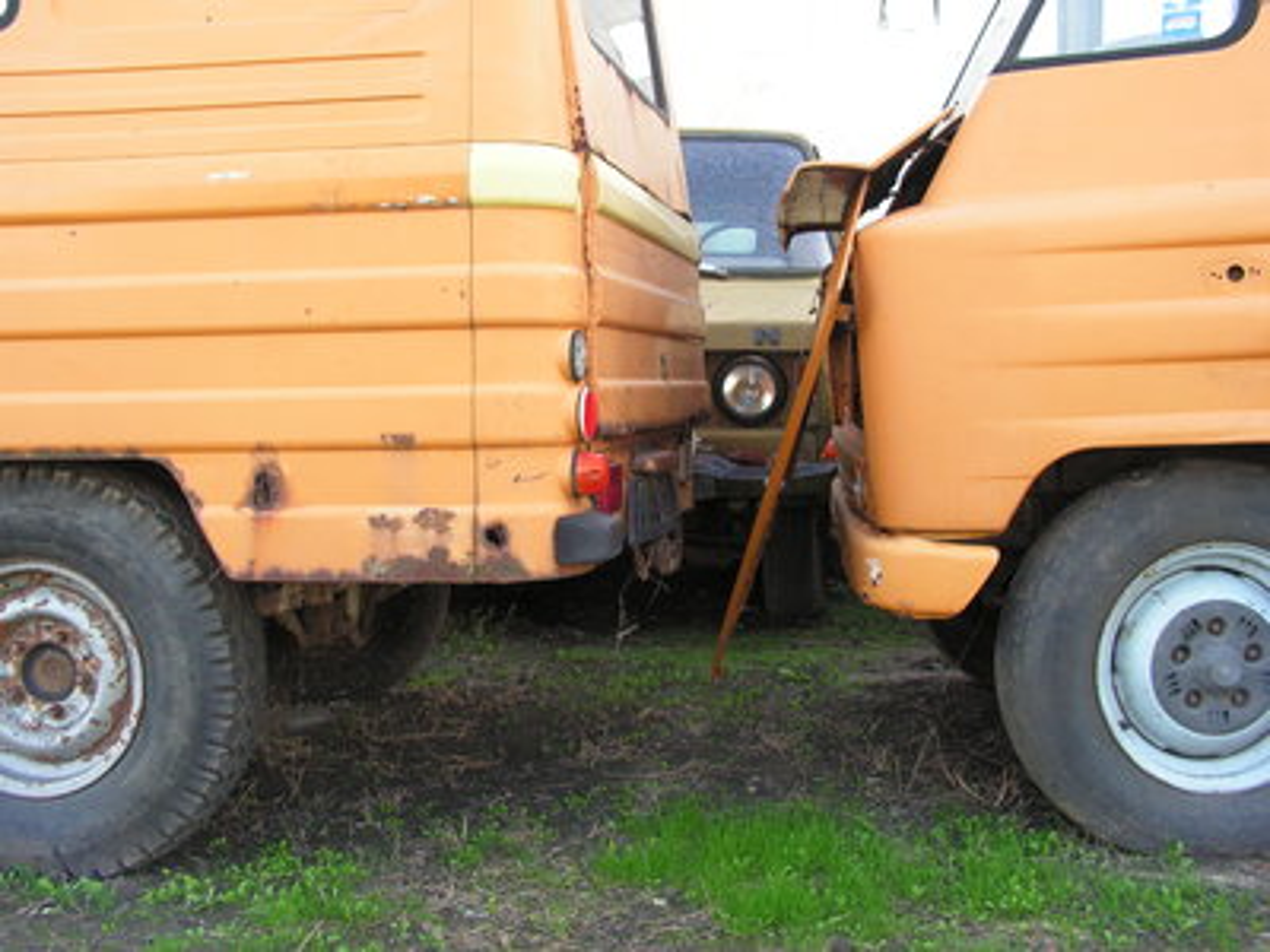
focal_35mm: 44
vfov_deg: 32.9
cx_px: 635
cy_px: 476
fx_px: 1614
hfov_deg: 42.9
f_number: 3.2
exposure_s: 1/40
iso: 125
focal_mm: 7.4
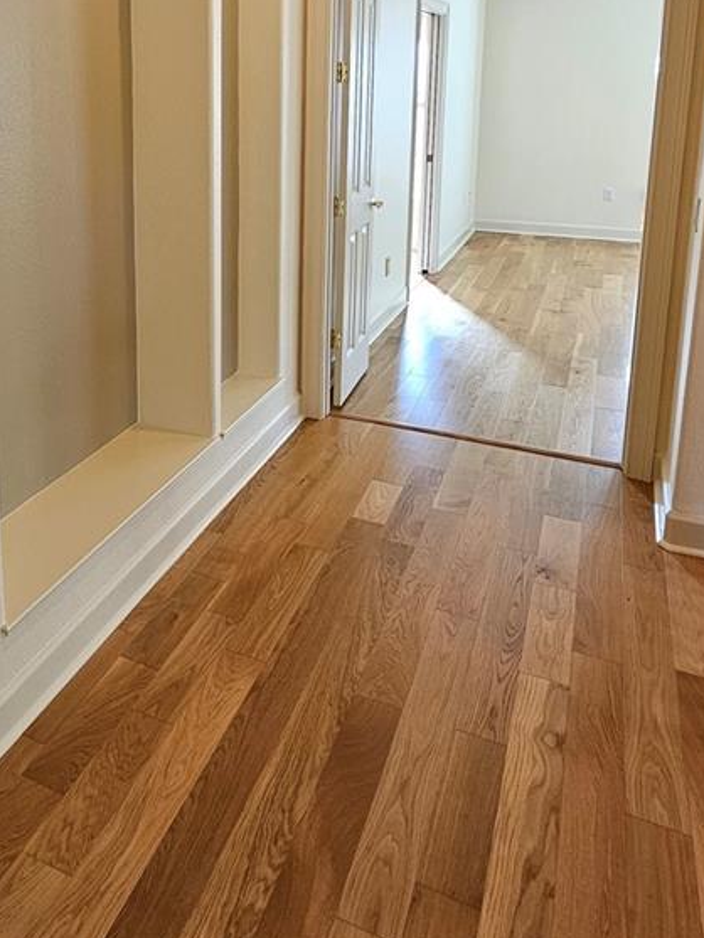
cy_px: 219
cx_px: 162
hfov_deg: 47.6
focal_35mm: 28
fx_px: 759
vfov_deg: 59.5
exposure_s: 1/60
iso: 160
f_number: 2.2
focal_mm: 2.2
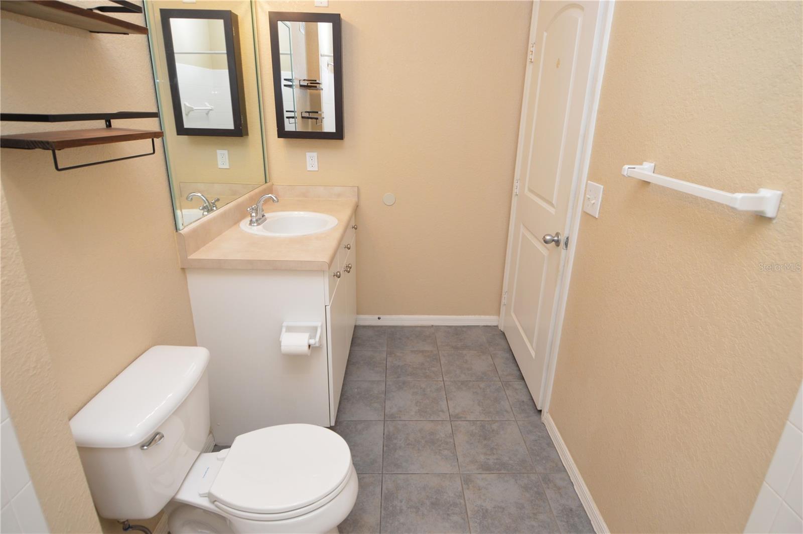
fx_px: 401
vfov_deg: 67.3
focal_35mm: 18
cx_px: 402
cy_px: 267
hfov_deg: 90.1
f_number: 4
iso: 450
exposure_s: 1/60
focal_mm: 12
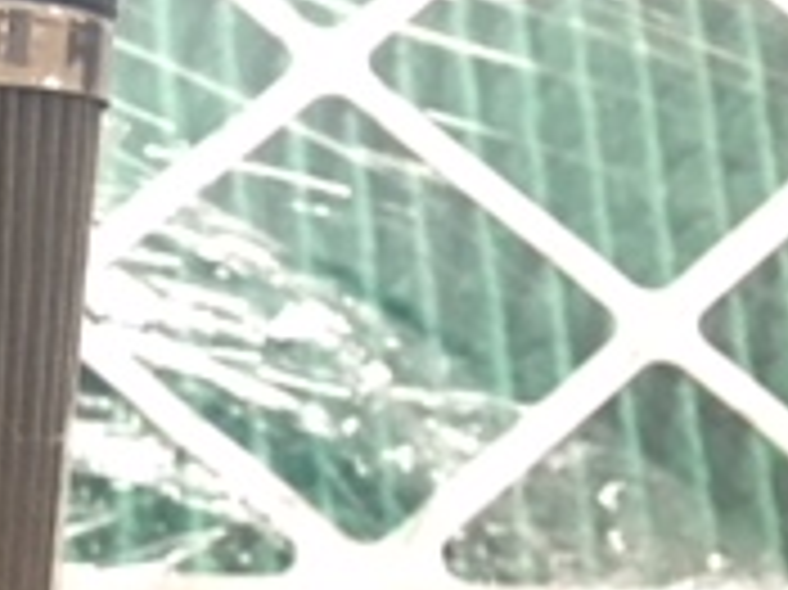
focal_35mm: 106
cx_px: -405
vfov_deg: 13.1
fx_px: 2411
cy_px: 932
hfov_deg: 16.8
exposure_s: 1/4
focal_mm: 4.15
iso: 100
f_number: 2.2
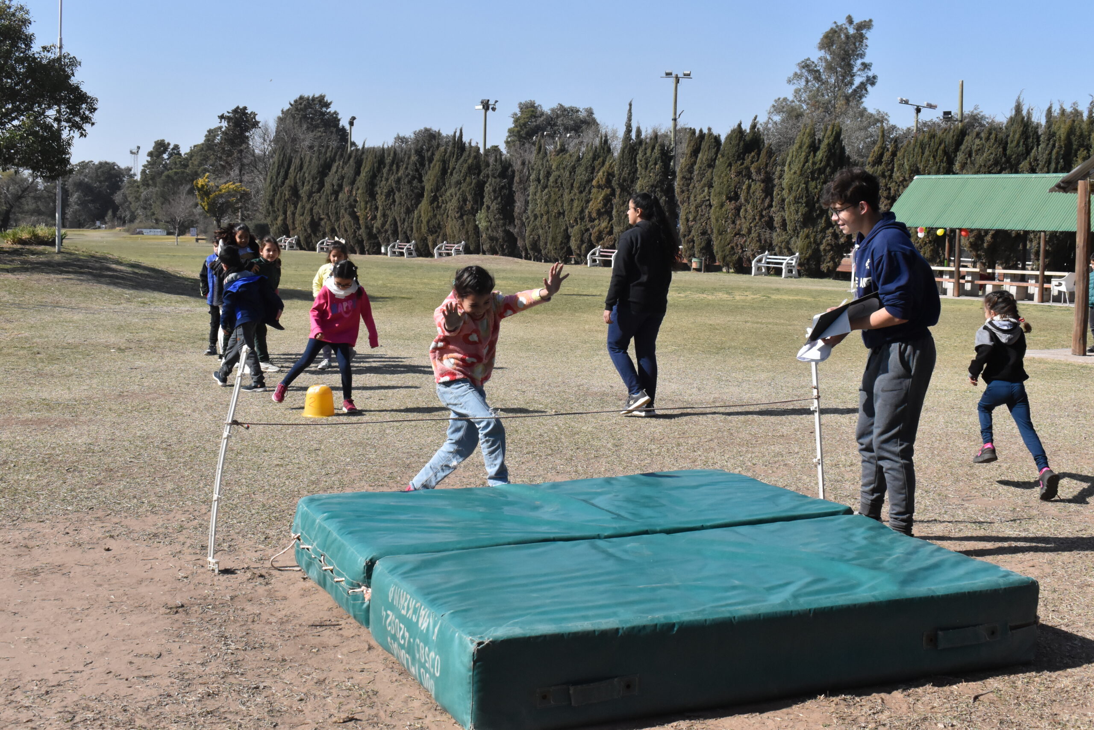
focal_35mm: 44
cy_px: 365
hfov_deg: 45.0
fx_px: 1322
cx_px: 547
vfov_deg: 30.9
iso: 2000
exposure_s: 1/2500
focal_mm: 29
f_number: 11
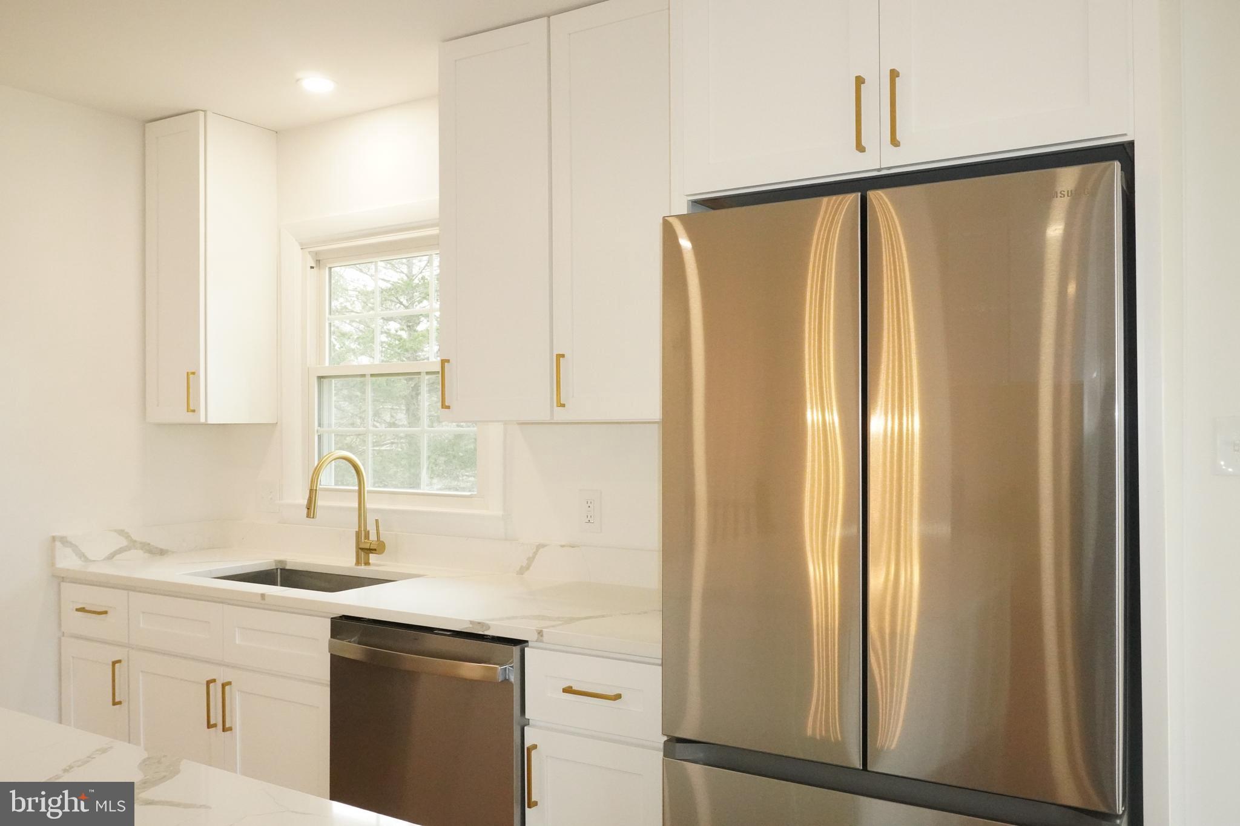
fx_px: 1033
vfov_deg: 43.6
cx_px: 620
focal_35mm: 30
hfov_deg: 61.9
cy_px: 413
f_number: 10
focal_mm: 20
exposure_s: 1/160
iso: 6400
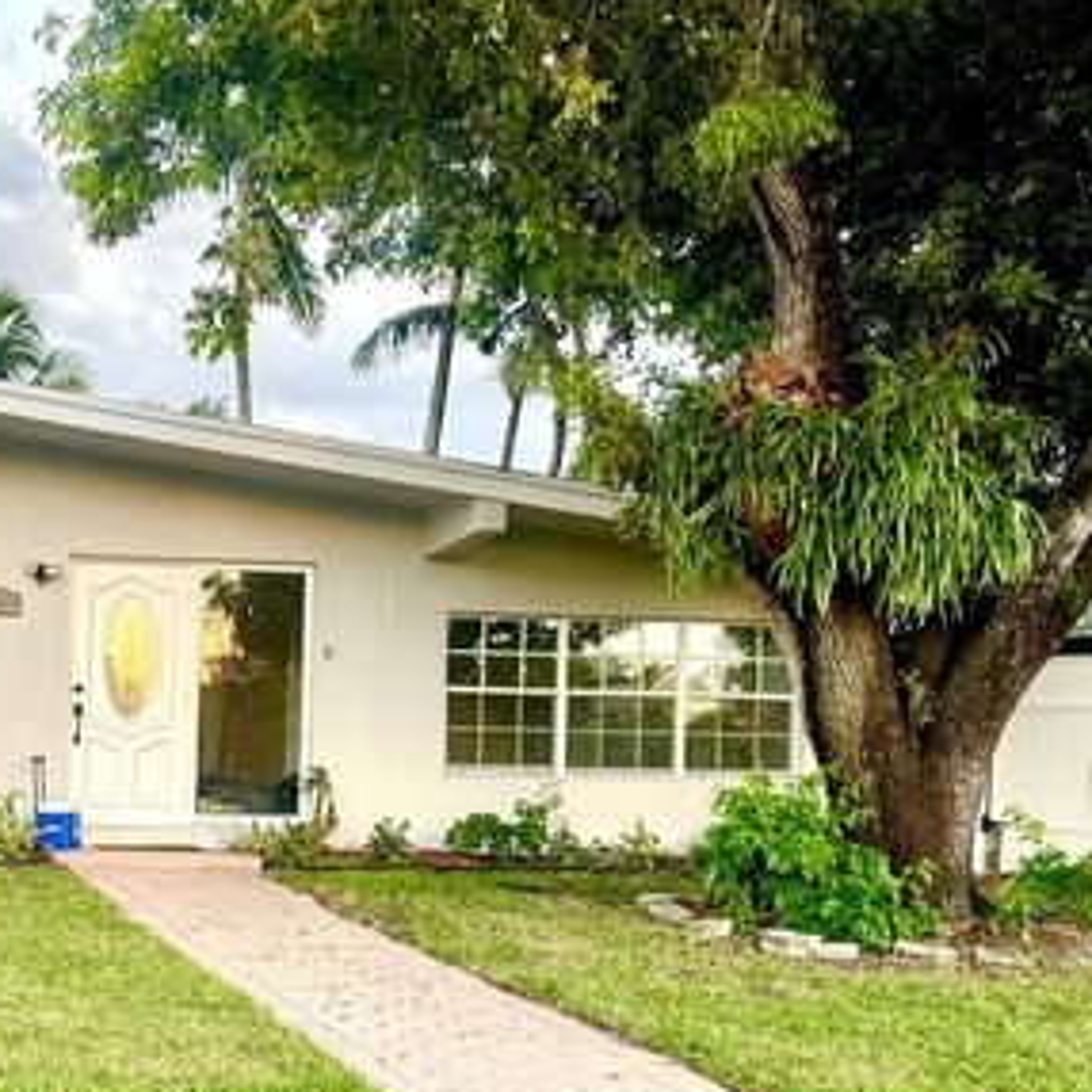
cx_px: 42
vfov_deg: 38.1
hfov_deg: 35.3
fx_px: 1570
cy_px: 685
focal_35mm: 44
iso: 100
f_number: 1.78
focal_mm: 6.76
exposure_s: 1/121
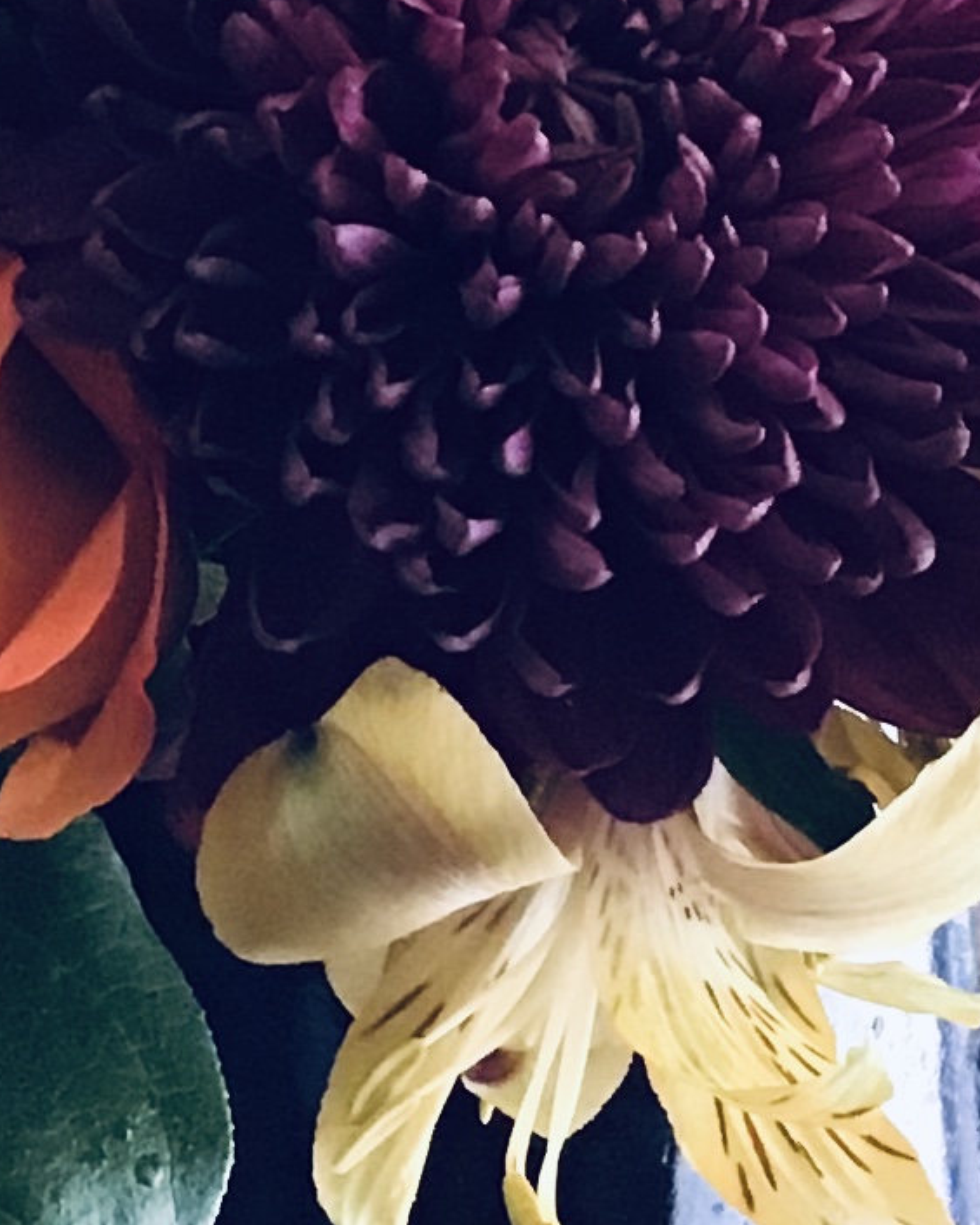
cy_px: 141
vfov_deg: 13.6
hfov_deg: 11.0
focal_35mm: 140
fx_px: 5076
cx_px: 252
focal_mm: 3.3
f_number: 2.4
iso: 160
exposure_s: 1/30
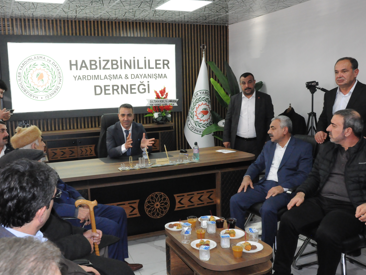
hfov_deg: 51.7
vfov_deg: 40.1
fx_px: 376
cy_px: 142
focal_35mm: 36
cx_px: 155
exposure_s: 1/200
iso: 3200
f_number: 8
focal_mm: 21
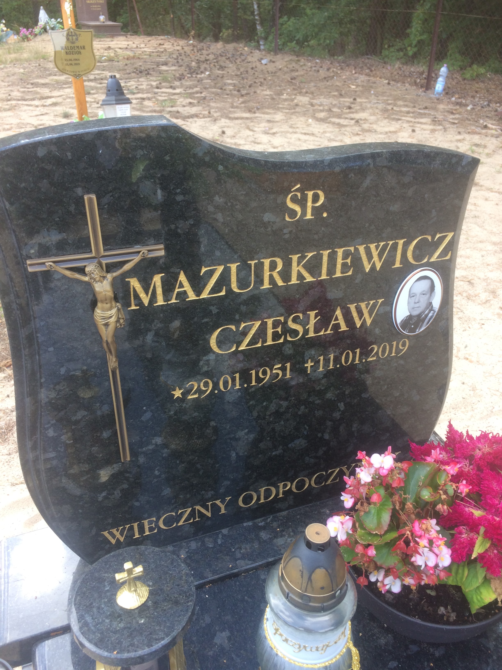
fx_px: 561
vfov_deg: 61.7
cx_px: 251
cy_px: 335
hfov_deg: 48.2
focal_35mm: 29
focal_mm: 4.15
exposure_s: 1/105
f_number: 2.2
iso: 32
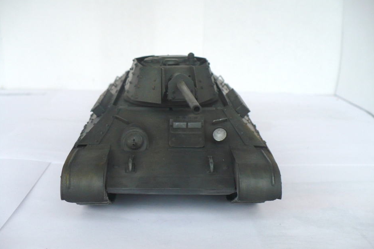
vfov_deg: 34.2
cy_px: 124
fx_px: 405
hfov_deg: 49.6
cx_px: 188
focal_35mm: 39
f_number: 2.8
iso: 160
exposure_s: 1/30
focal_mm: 6.1
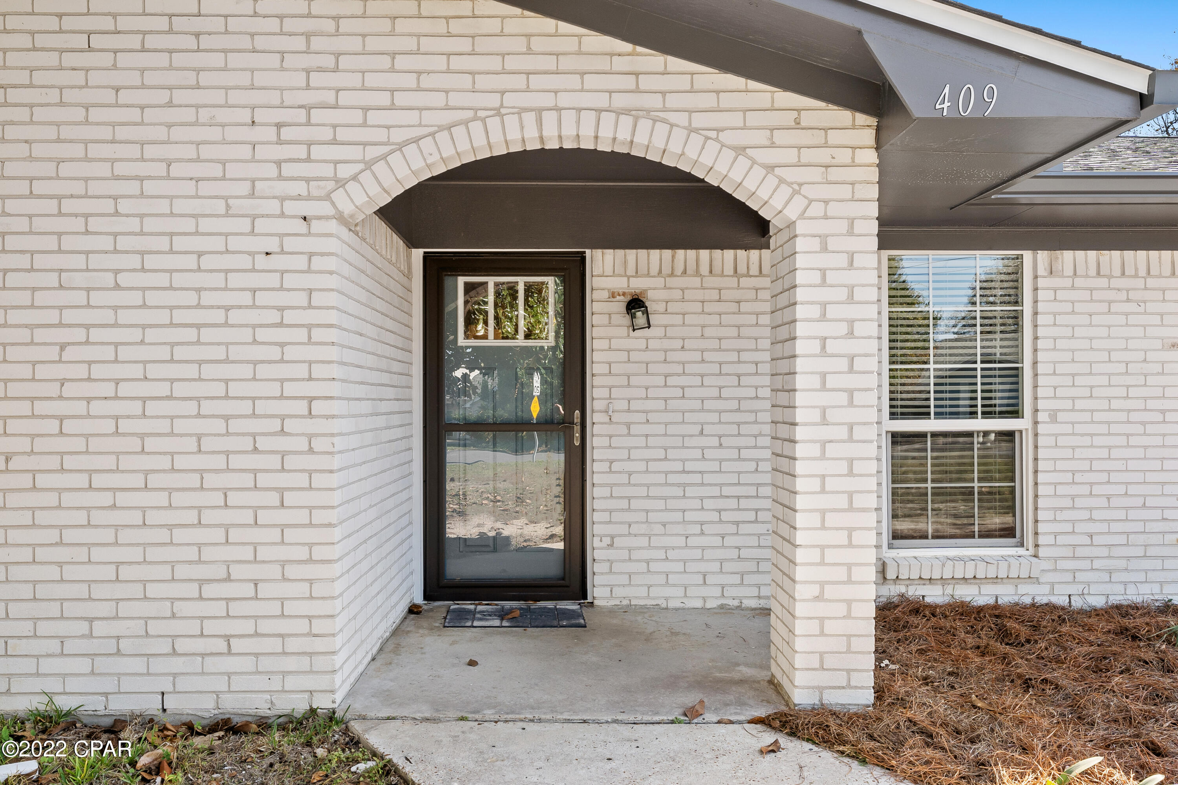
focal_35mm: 26
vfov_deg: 49.6
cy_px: 392
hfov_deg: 69.4
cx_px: 589
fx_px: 851
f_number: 10
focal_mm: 17.7
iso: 100
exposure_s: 1/60
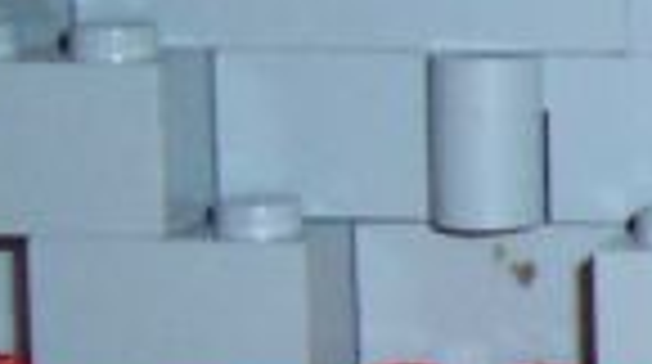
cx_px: 1740
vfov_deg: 5.4
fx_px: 3849
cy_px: 261
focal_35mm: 223
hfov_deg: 8.5
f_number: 2.8
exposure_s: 1/60
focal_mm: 5.6
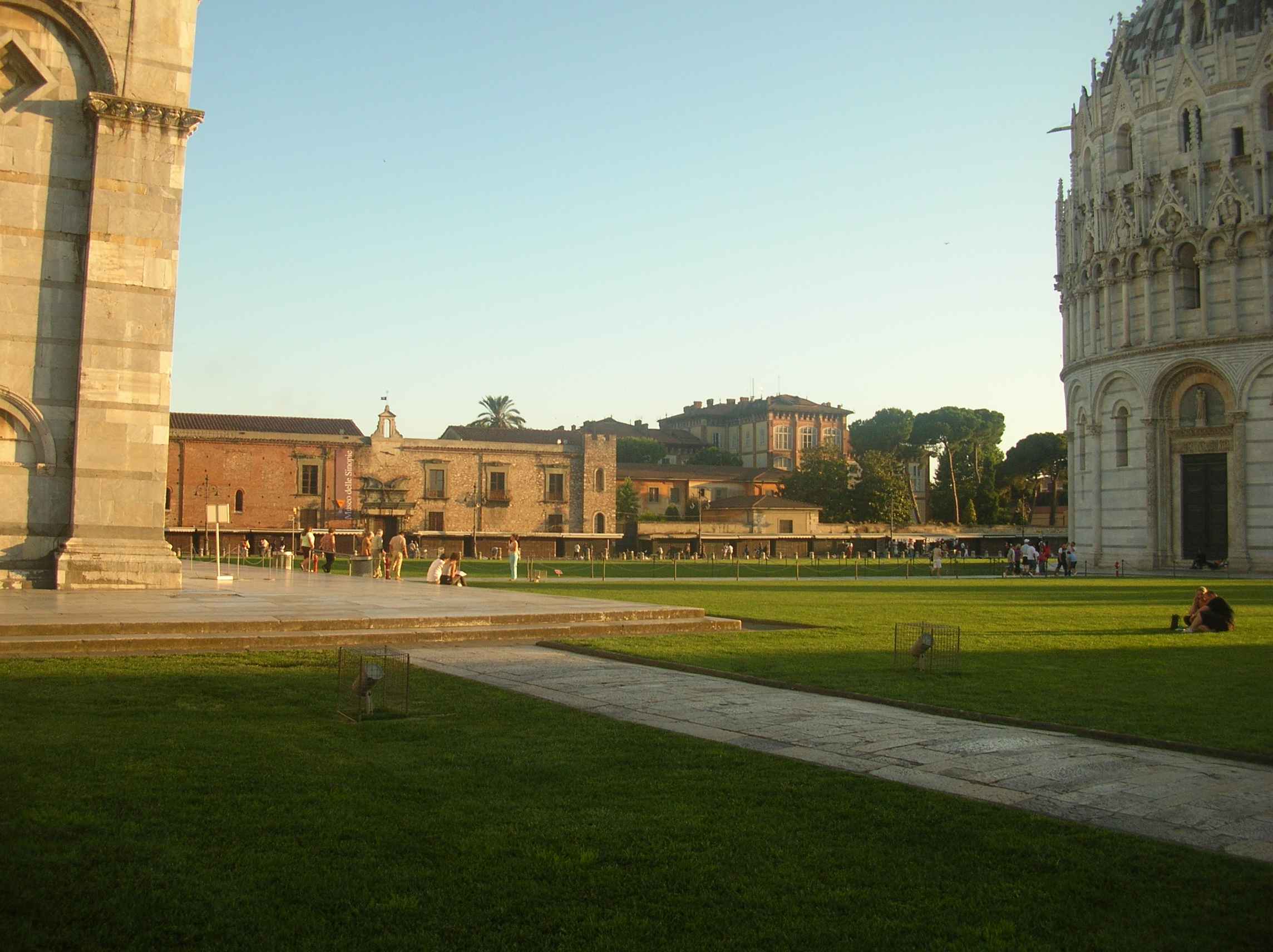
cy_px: 476
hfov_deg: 52.7
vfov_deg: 40.6
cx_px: 636
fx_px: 1286
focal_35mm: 35
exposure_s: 1/315
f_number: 2.8
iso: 50
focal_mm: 5.8
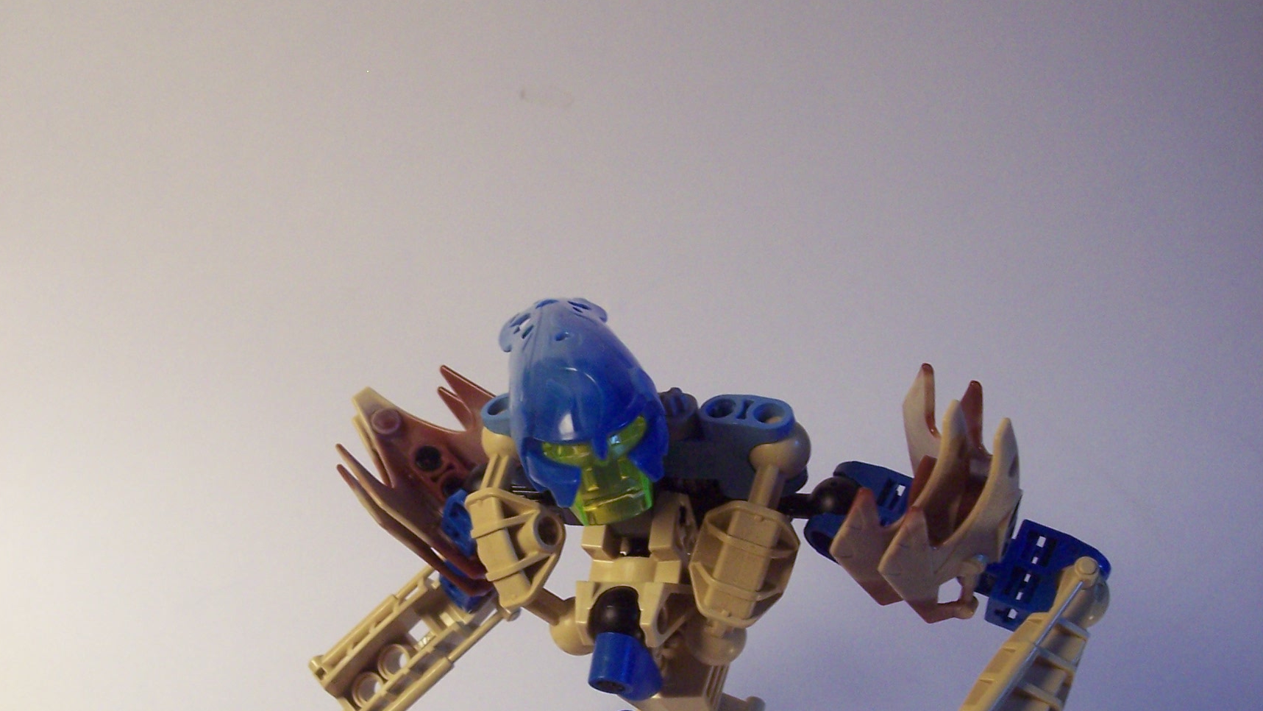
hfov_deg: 36.6
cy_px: 539
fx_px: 1909
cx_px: 630
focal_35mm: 57
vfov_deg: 20.9
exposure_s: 1/30
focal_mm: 8
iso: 200
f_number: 3.4
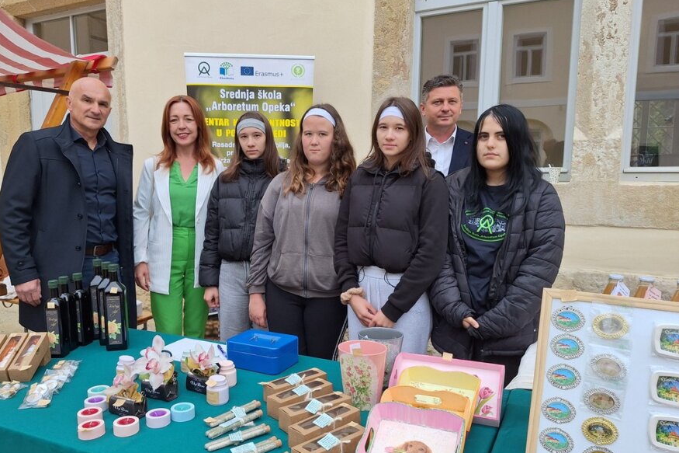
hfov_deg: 65.1
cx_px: 286
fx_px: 528
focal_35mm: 28
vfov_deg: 46.3
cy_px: 246
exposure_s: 1/710
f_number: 1.8
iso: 40
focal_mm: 5.54
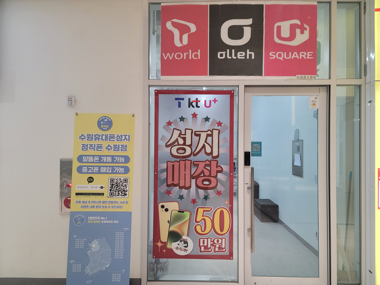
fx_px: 274
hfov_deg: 69.4
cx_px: 190
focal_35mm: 25
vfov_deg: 54.9
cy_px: 142
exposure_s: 1/120
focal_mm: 7
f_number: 1.8
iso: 250
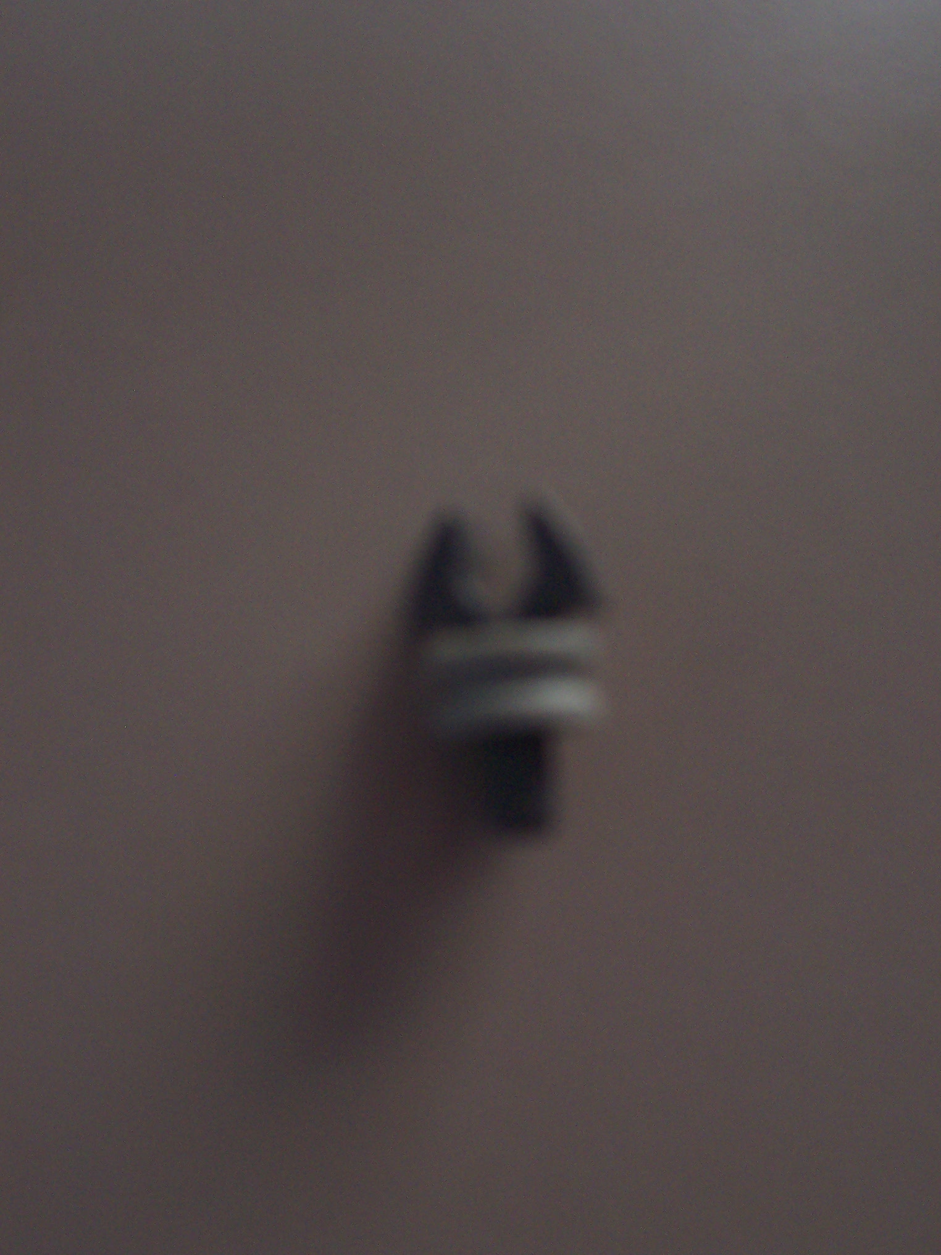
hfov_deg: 38.7
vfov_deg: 50.1
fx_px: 1341
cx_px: 470
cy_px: 628
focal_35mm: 37
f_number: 2.8
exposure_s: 1/8
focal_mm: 5.6
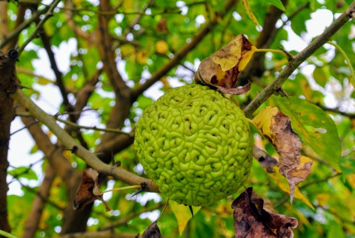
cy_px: 114
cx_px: 168
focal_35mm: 87
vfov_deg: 15.8
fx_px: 859
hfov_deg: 23.3
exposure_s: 1/100
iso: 200
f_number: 5.3
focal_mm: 24.4
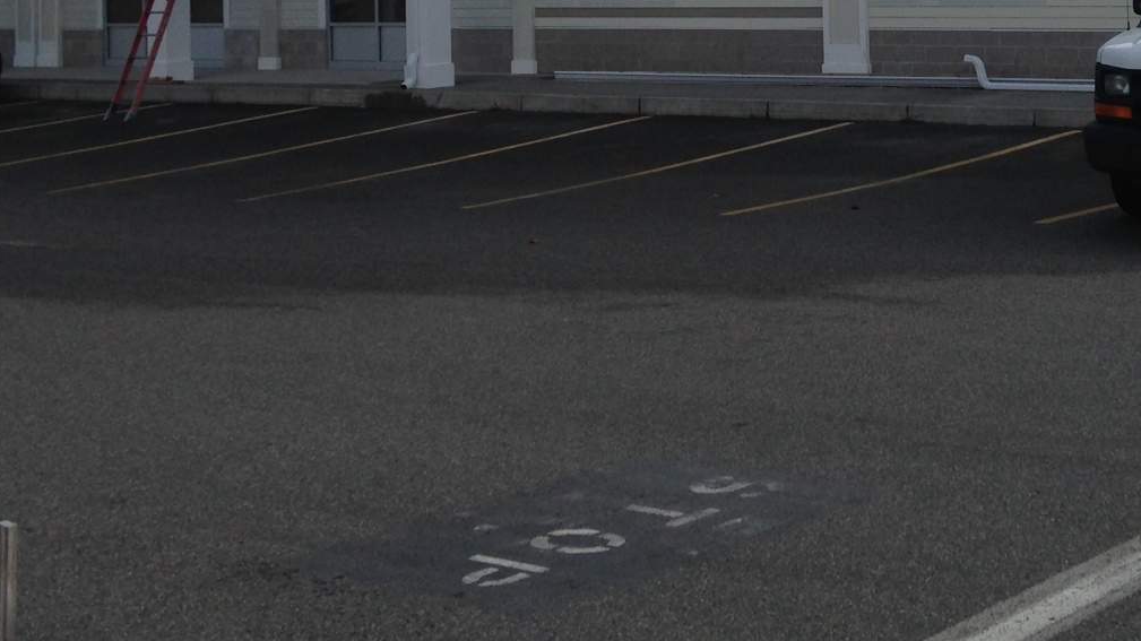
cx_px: 861
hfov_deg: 28.5
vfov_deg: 15.8
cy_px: -164
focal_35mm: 73
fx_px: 2208
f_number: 2.4
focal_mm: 4.12
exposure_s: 1/1323
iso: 50
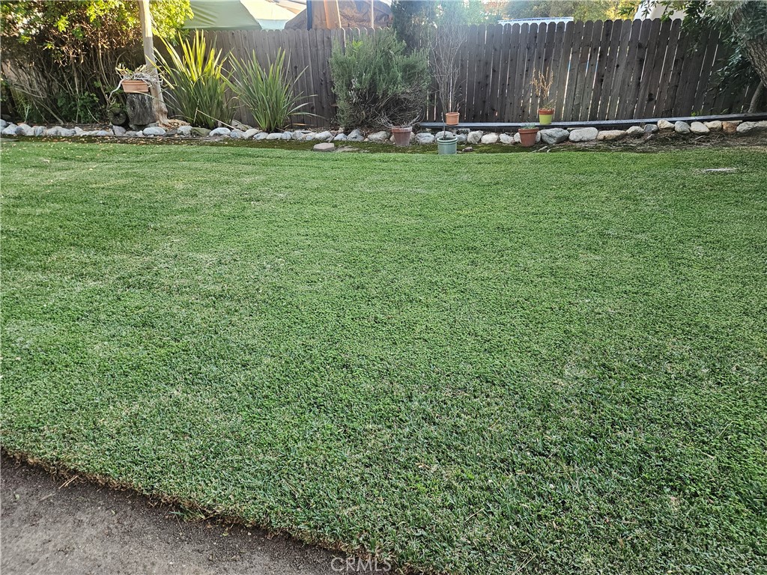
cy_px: 288
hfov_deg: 73.9
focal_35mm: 23
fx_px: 510
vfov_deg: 58.9
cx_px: 384
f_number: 1.8
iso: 160
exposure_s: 1/207
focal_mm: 5.4
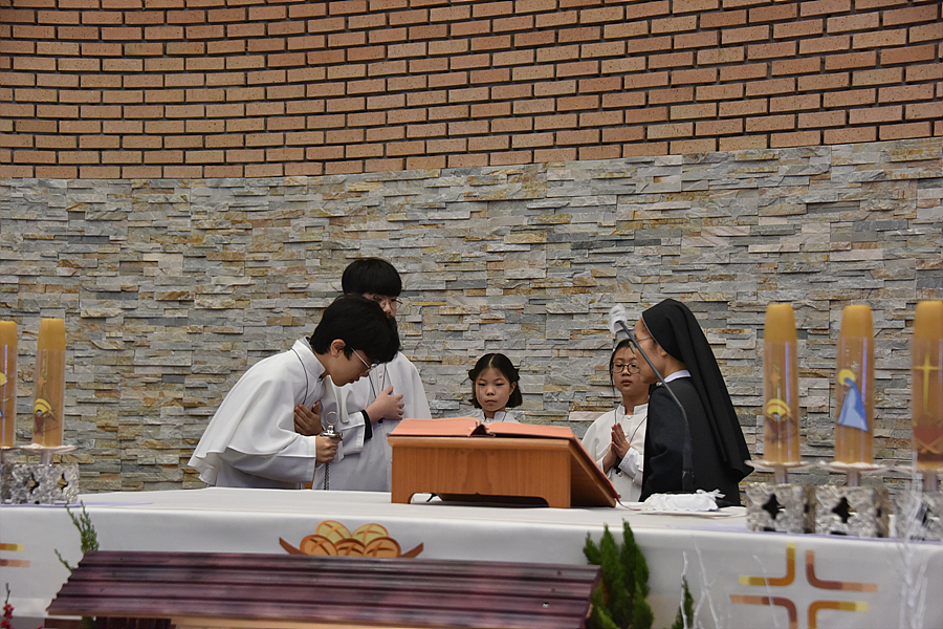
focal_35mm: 65
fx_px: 1703
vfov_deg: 20.9
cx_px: 472
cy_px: 314
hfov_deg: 31.0
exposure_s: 1/125
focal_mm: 65
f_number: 5
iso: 2200
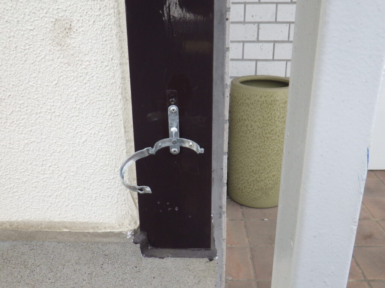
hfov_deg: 54.0
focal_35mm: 34
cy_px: 144
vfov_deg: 41.8
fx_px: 378
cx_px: 192
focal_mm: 6.1
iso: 125
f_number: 3.8
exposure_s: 1/160
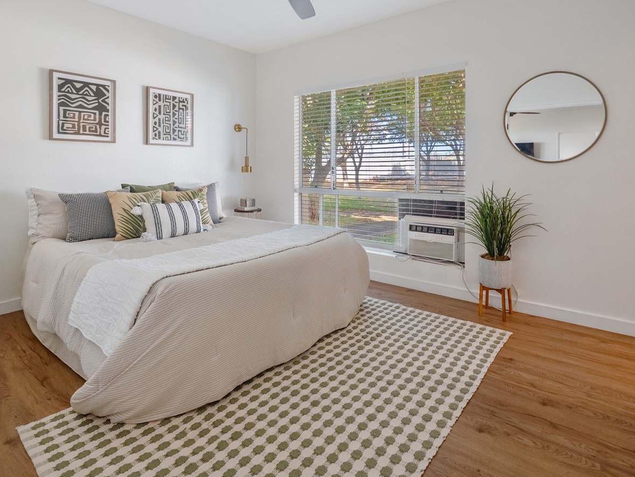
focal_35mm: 19
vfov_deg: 67.5
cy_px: 176
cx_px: 348
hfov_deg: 84.4
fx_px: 349
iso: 320
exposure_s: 1/400
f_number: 4
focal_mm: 7
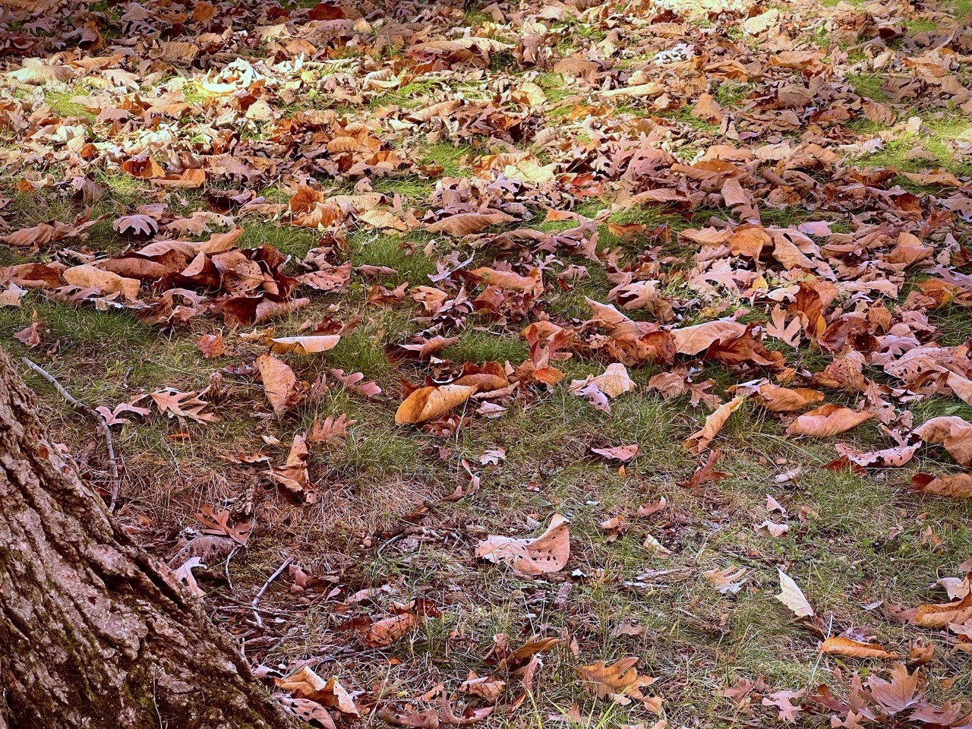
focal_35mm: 77
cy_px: 364
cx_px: 486
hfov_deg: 25.3
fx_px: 2162
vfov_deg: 19.1
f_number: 2.8
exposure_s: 1/99
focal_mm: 9
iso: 50
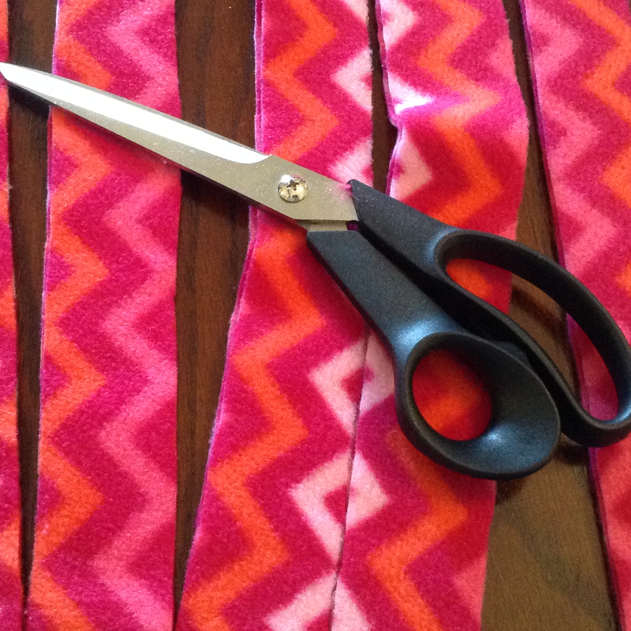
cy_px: 258
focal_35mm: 57
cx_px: 291
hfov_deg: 30.0
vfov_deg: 30.0
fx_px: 1176
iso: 250
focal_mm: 3.3
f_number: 2.4
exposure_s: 1/17
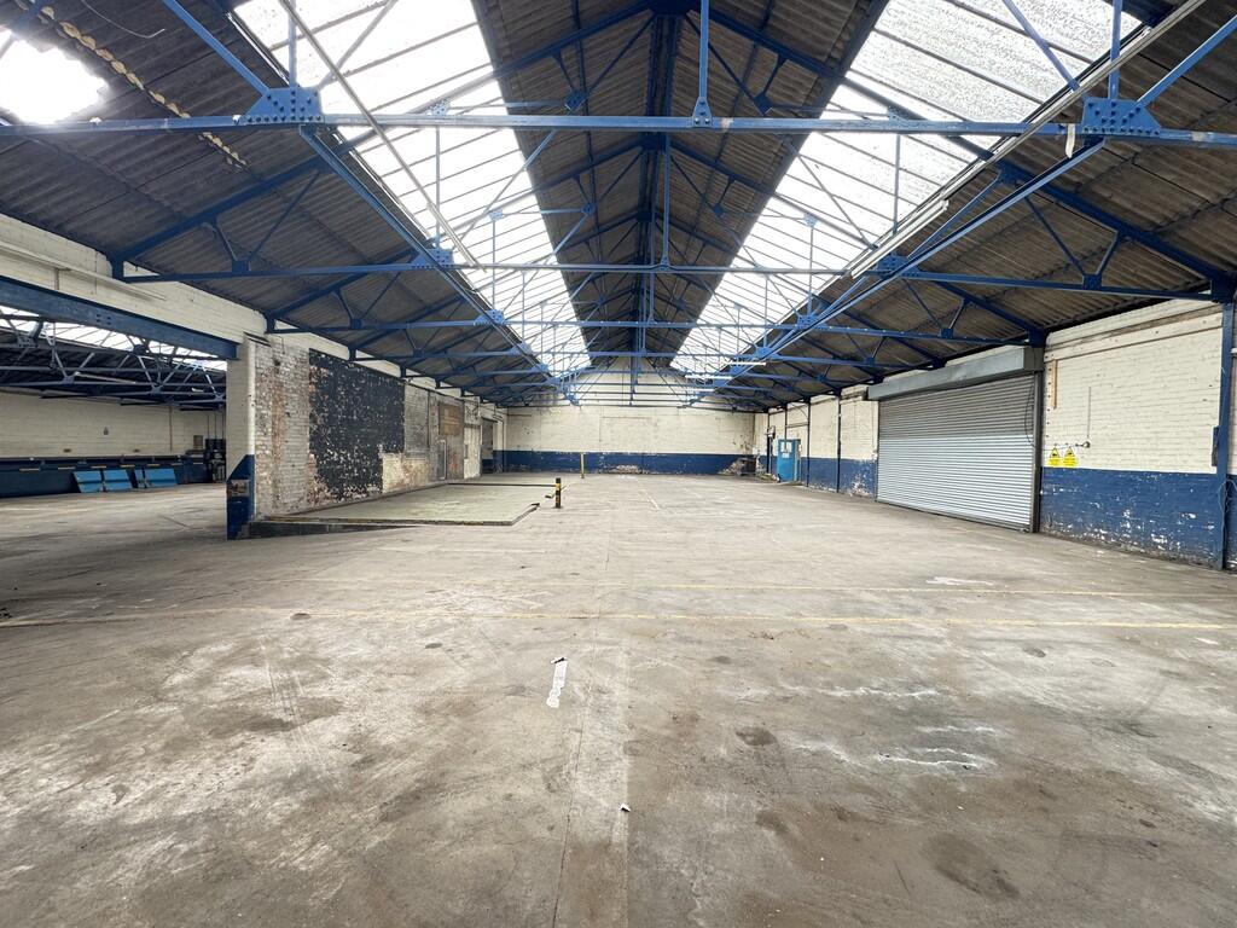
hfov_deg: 102.1
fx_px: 500
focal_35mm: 14
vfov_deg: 85.7
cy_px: 464
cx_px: 618
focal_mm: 2.22
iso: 200
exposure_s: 1/99
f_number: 2.2
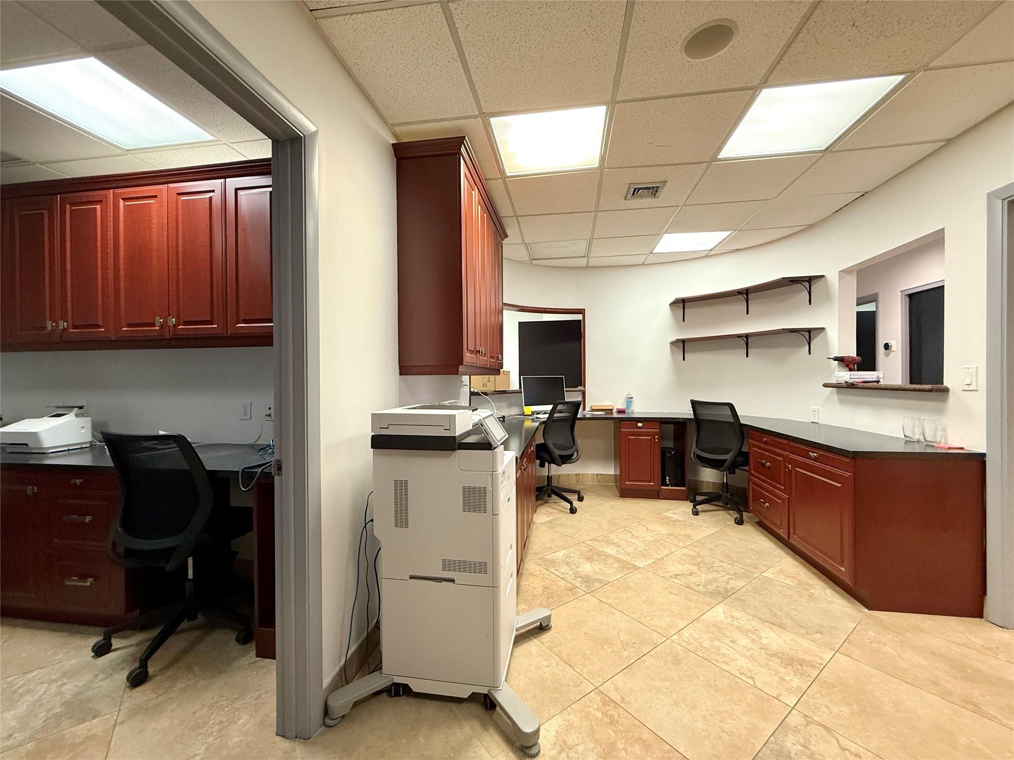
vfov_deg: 85.7
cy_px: 380
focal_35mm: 14
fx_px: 410
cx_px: 507
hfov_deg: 102.1
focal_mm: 2.22
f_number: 2.2
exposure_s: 1/60
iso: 250
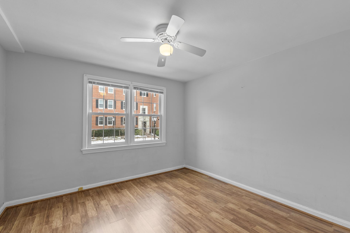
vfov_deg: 77.3
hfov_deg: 100.4
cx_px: 181
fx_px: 146
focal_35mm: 15
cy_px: 123
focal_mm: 14
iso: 400
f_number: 8
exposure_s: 1/10
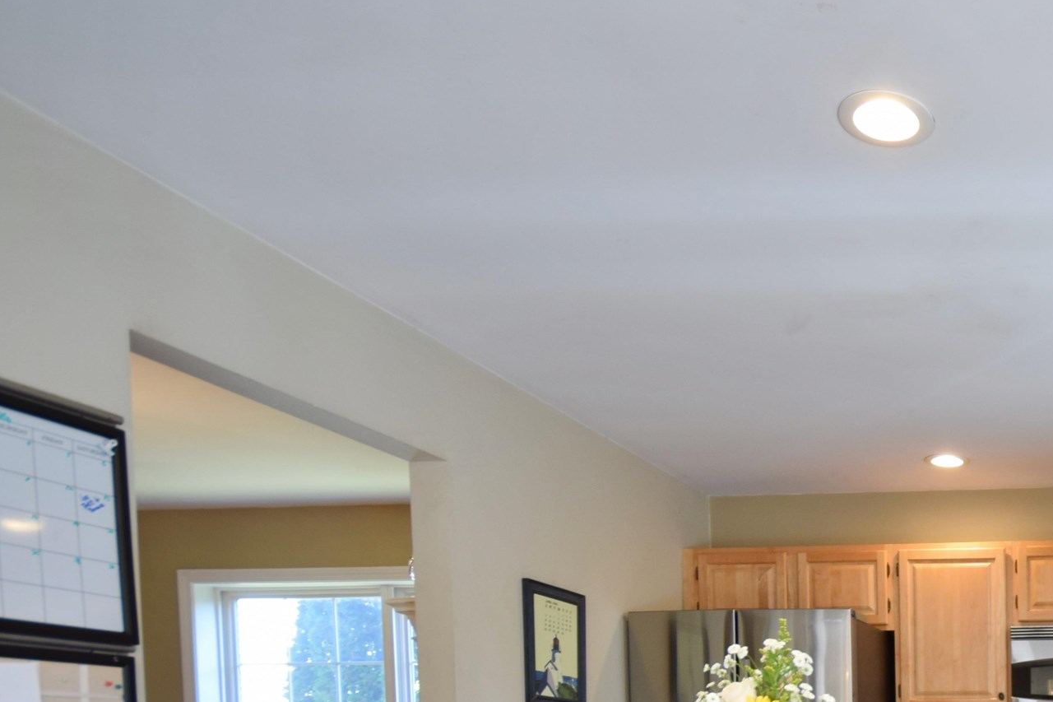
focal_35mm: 36
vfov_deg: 31.4
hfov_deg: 43.2
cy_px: 825
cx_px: 1118
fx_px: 1053
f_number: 6.3
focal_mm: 10
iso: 200
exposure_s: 1/15
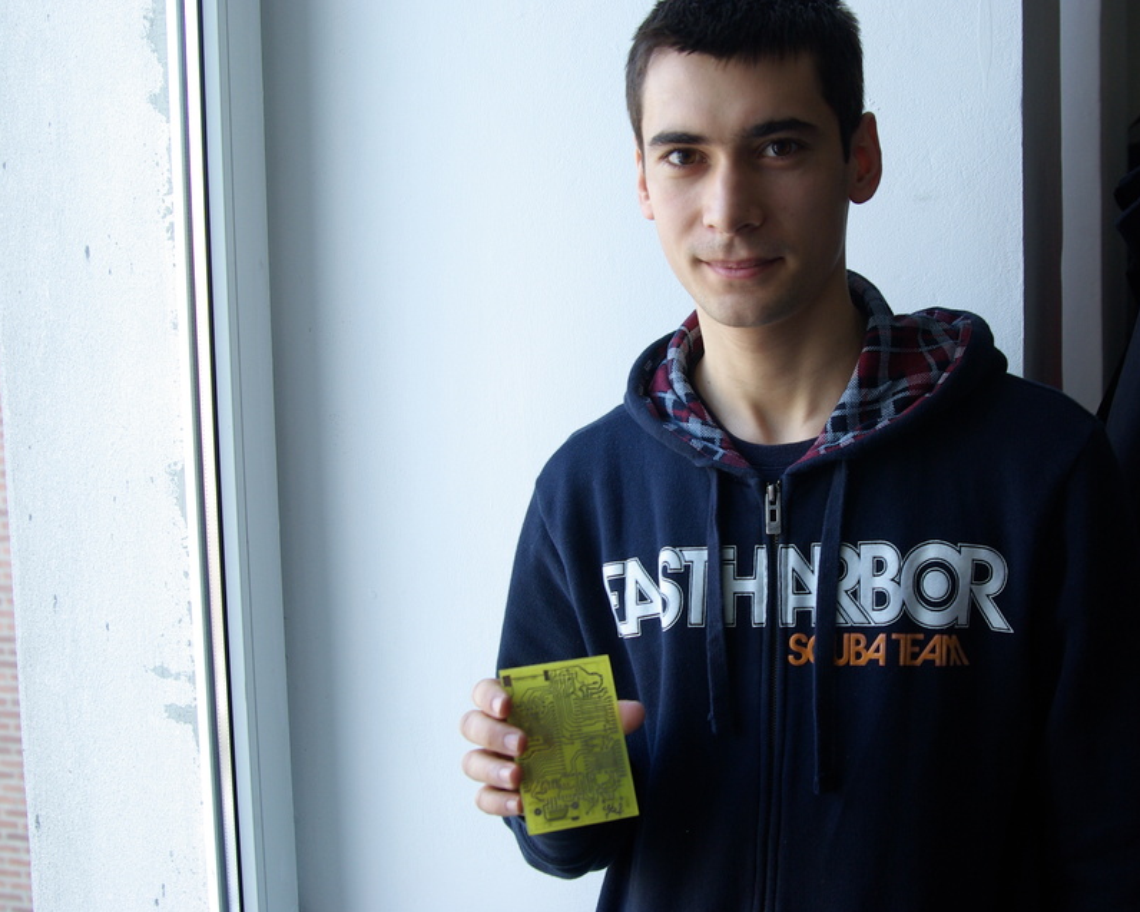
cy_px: 452
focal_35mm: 48
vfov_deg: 31.5
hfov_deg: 38.6
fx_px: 1620
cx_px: 690
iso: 200
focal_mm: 28
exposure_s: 1/100
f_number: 4
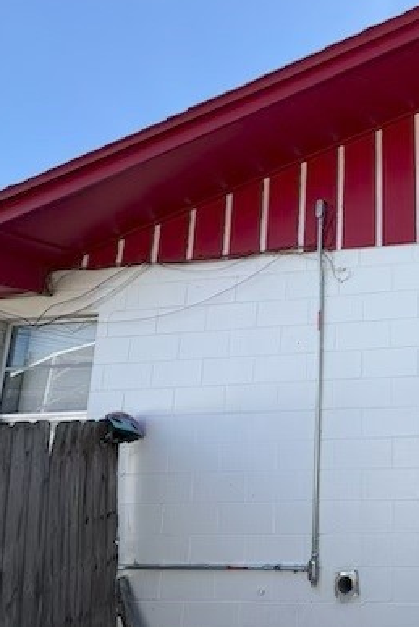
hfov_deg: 40.9
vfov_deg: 73.6
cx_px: 476
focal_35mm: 24
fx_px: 419
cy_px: 339
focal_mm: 2.22
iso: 40
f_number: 2.2
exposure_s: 1/879
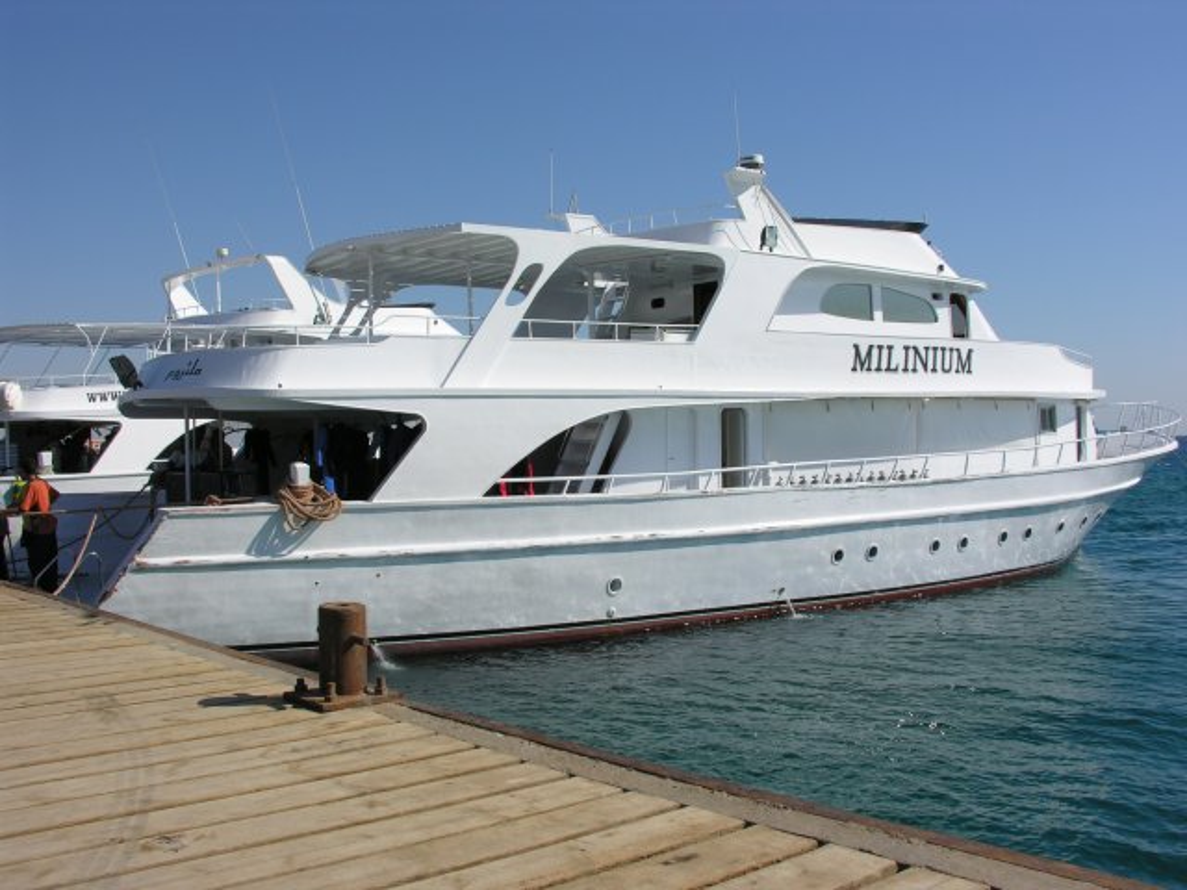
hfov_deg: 52.6
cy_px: 445
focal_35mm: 35
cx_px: 594
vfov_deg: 40.7
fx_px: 1200
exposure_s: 1/315
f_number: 7.1
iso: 50
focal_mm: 8.9
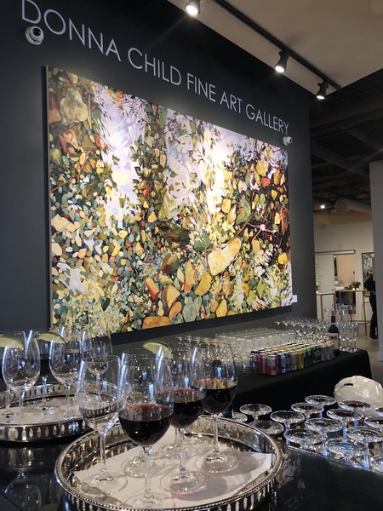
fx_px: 413
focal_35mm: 28
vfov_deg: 63.4
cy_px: 256
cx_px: 192
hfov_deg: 49.7
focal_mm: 3.99
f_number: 1.8
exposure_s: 1/15
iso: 50
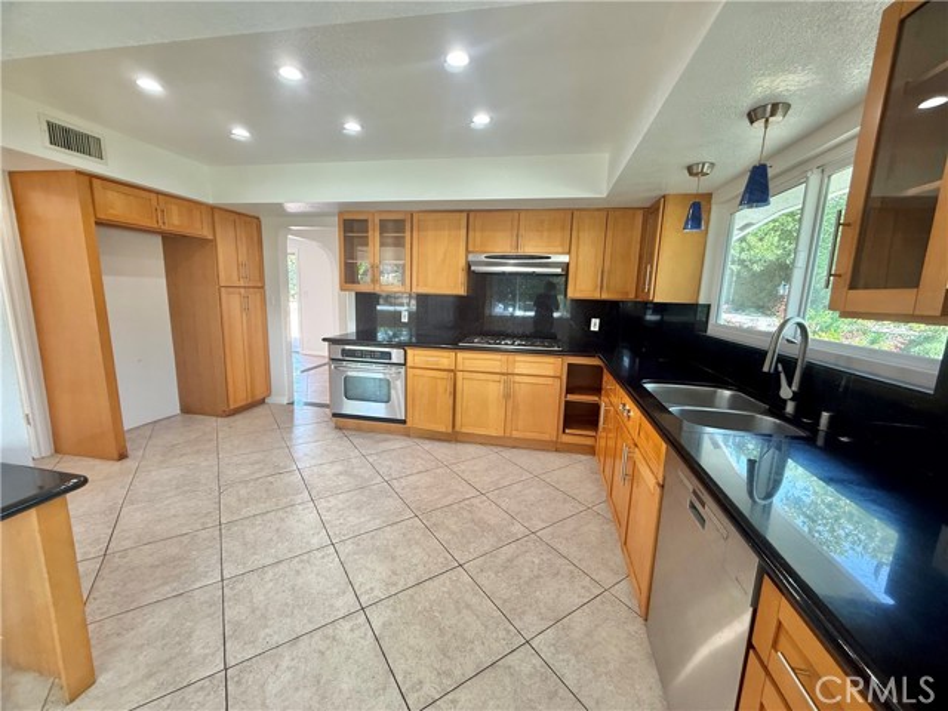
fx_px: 383
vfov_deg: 85.7
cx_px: 474
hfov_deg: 102.1
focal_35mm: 14
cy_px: 356
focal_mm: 2.22
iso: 250
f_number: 2.2
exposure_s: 1/120
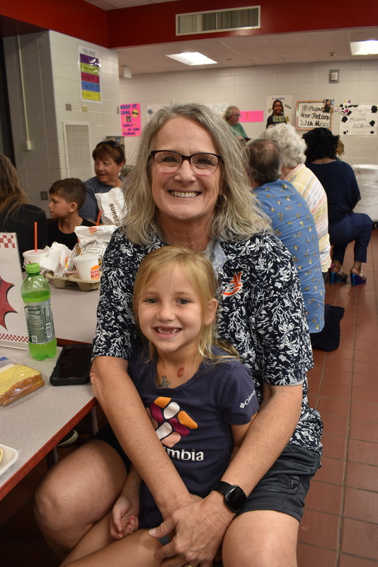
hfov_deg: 48.0
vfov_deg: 67.4
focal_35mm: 27
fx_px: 425
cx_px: 189
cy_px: 284
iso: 640
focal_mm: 18
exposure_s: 1/30
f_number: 7.1
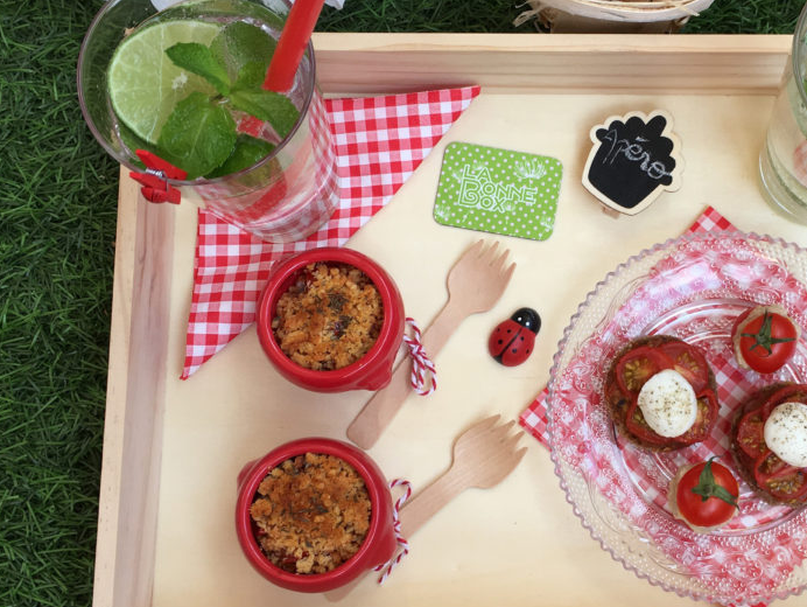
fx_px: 1143
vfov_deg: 29.7
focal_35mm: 49
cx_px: 564
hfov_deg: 38.3
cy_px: 296
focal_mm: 4.15
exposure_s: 1/50
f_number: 2.2
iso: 25
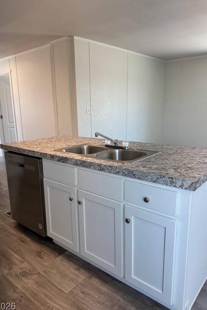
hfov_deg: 49.5
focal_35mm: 26
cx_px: 94
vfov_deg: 69.4
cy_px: 154
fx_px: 224
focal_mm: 6.76
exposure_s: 1/120
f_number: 1.78
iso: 80
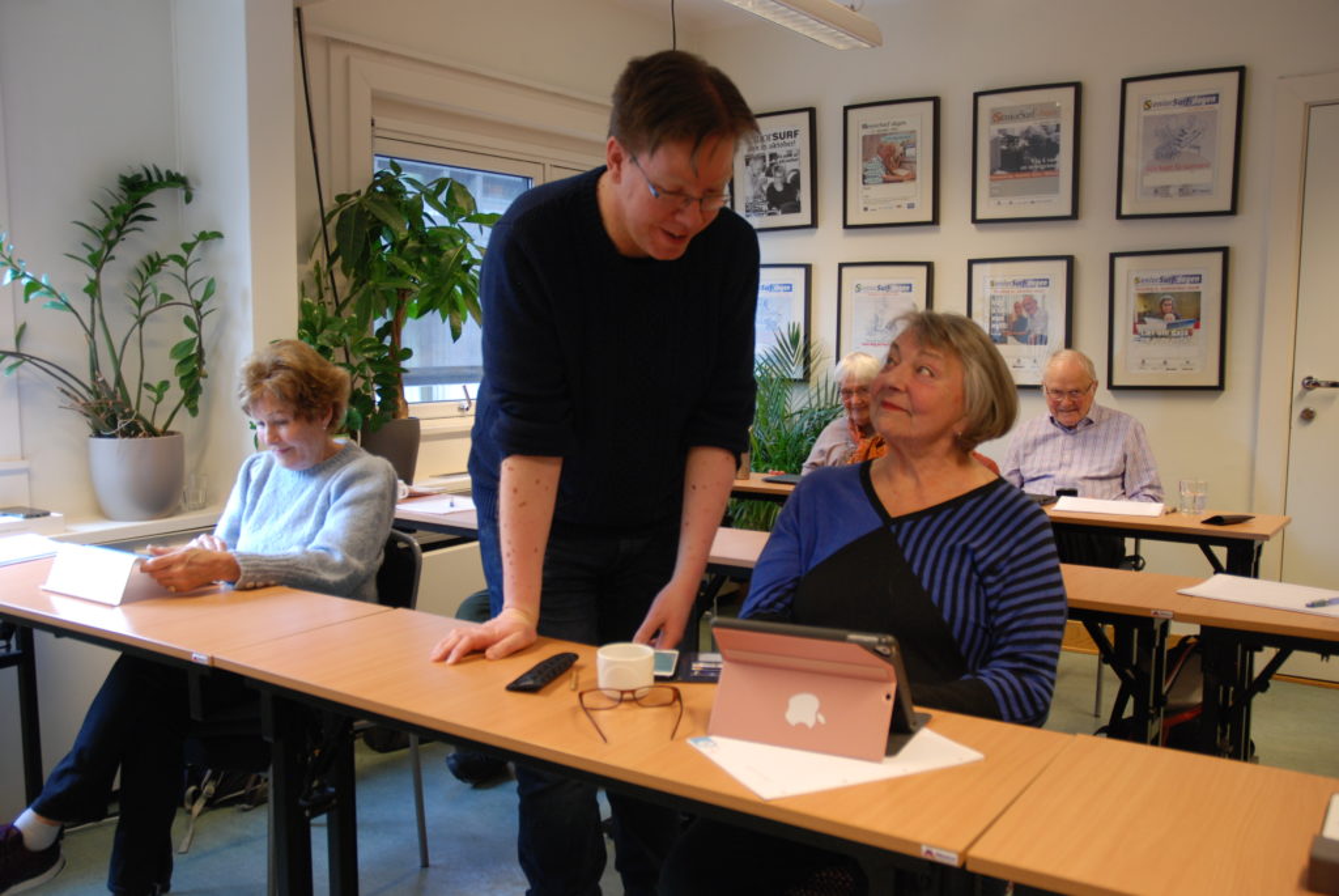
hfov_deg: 57.2
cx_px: 670
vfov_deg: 40.1
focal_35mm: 33
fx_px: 1229
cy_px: 448
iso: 400
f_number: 3.8
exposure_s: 1/20
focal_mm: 22
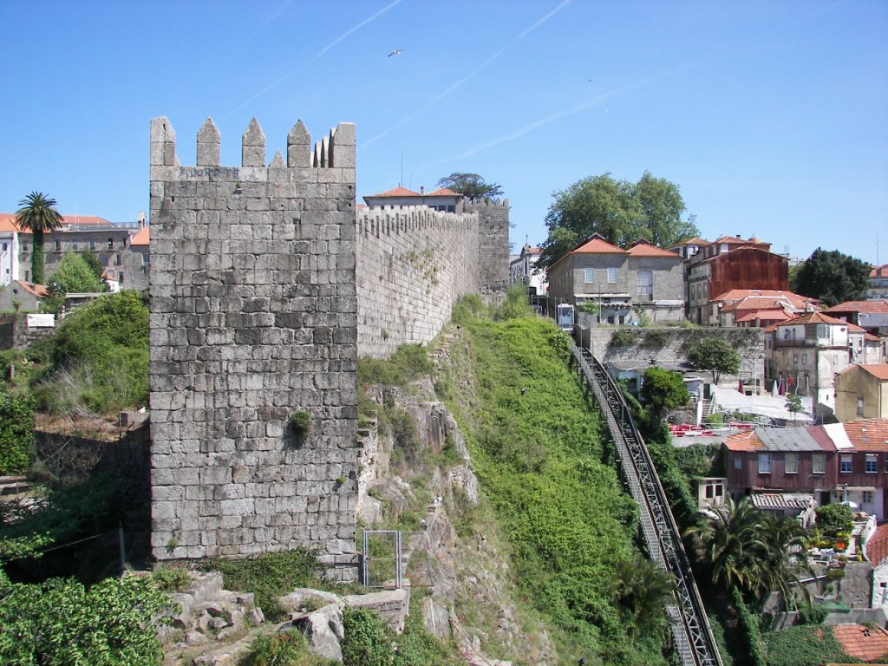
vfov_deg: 39.7
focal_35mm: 36
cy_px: 333
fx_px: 924
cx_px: 444
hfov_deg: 51.4
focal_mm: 6
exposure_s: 1/800
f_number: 2.8
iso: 50
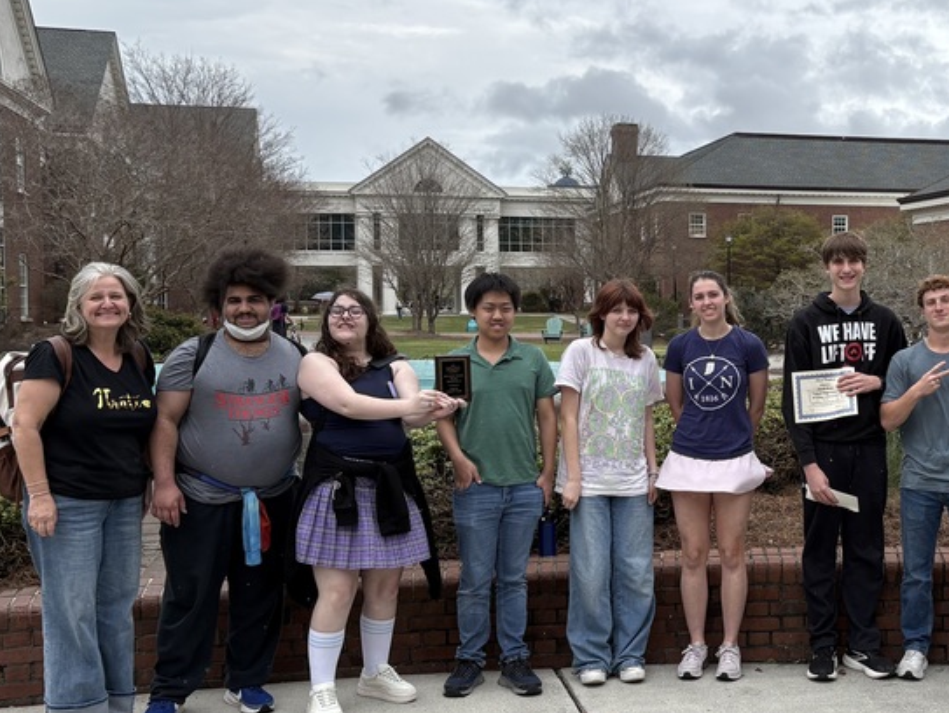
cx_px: 806
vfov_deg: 29.7
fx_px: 1344
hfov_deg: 37.0
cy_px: 348
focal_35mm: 49
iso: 64
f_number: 1.6
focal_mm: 5.96
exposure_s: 1/2208
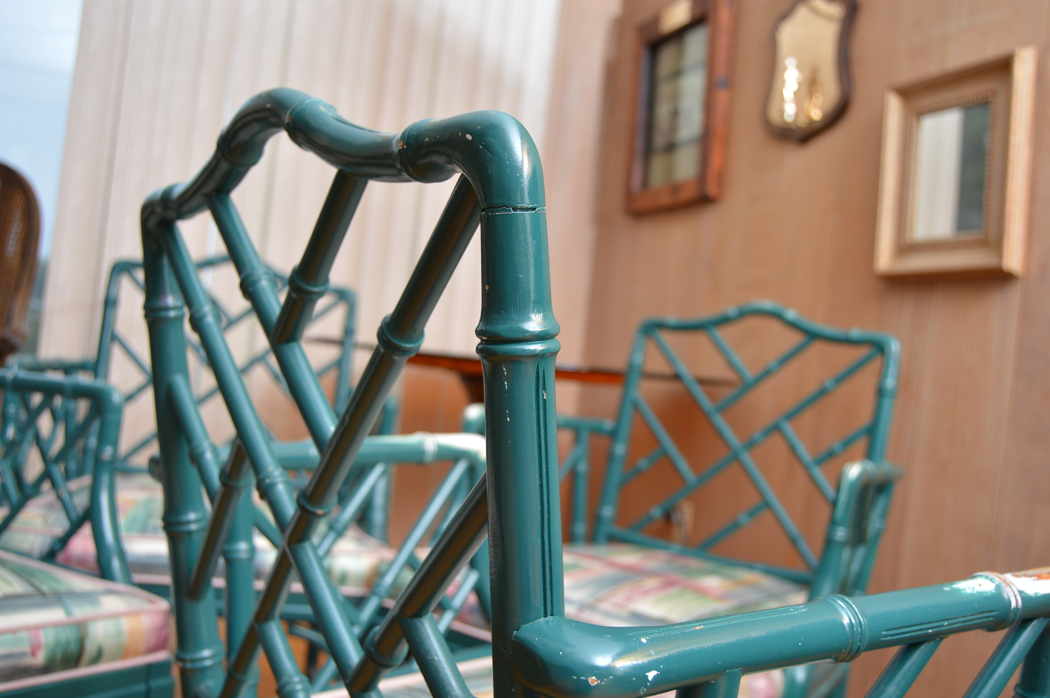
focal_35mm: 33
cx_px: 525
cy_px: 349
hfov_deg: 57.3
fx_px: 962
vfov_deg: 39.9
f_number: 3.5
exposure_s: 1/160
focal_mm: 22
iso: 200
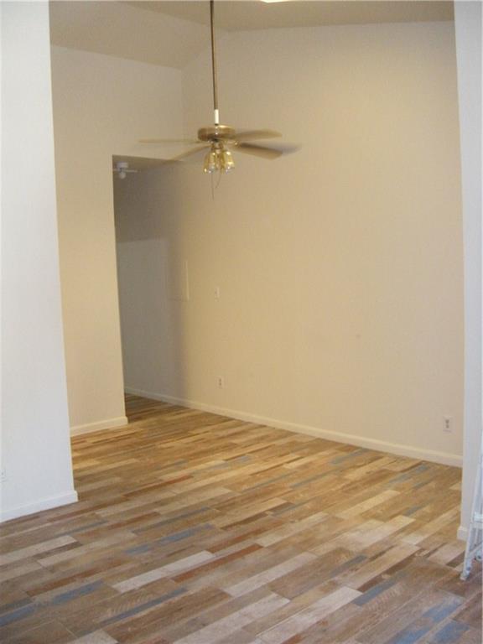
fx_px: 651
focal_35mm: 35
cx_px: 242
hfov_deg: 40.7
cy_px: 322
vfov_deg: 52.6
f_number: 3.8
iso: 400
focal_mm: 5.9
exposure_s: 1/30
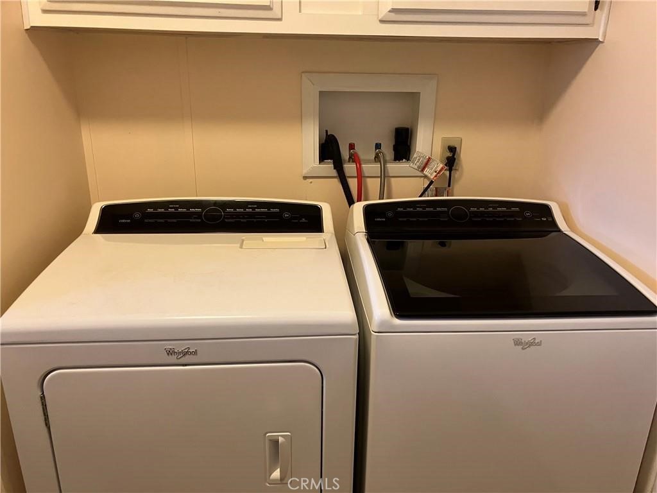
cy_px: 246
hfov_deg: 63.4
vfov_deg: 49.7
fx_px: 531
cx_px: 328
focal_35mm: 28
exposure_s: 1/40
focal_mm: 3.99
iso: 250
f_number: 1.8
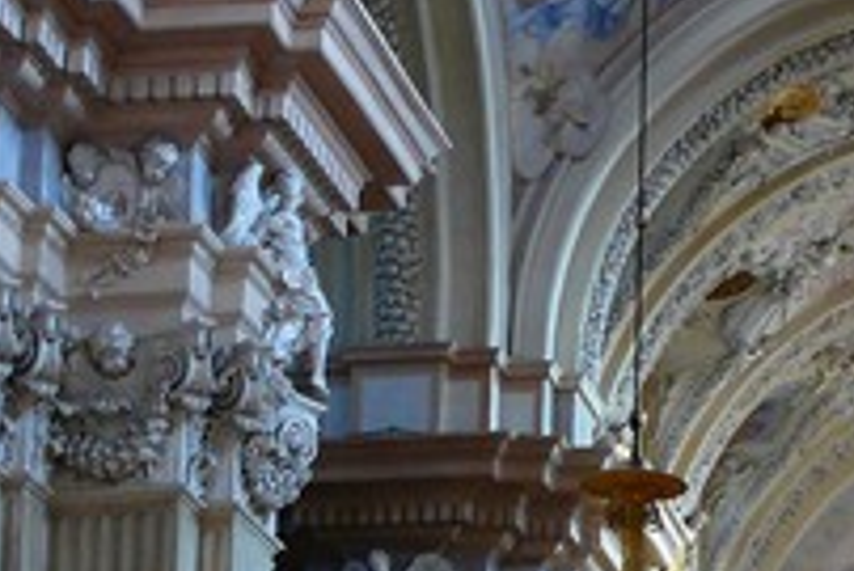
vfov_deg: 9.6
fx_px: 3205
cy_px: 1087
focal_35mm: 135
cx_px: 909
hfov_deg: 14.9
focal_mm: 7.4
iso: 200
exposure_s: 1/30
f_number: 2.8
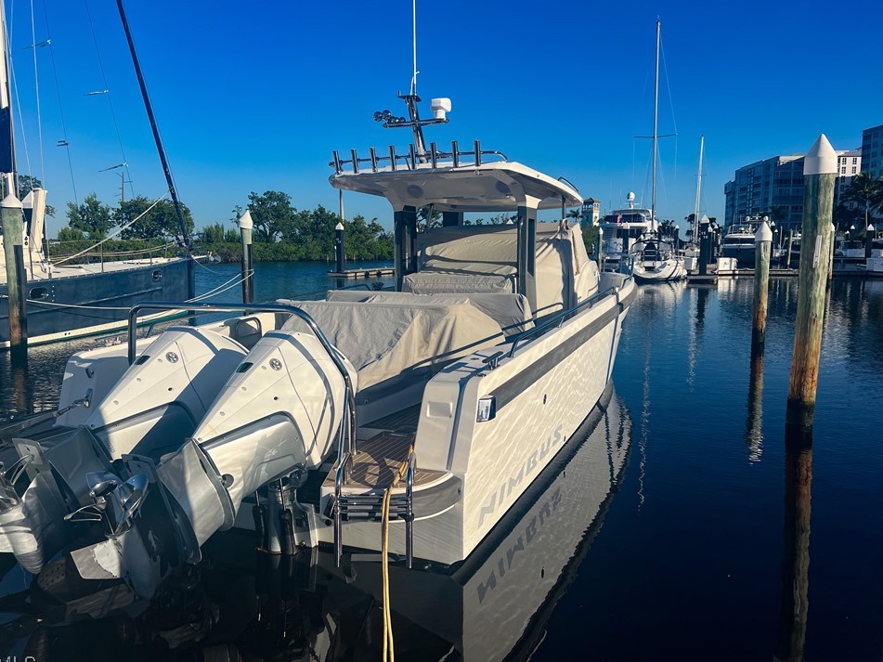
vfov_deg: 49.7
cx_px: 423
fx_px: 714
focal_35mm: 28
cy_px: 329
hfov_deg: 63.4
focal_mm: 5.7
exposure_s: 1/7000
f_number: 1.5
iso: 50
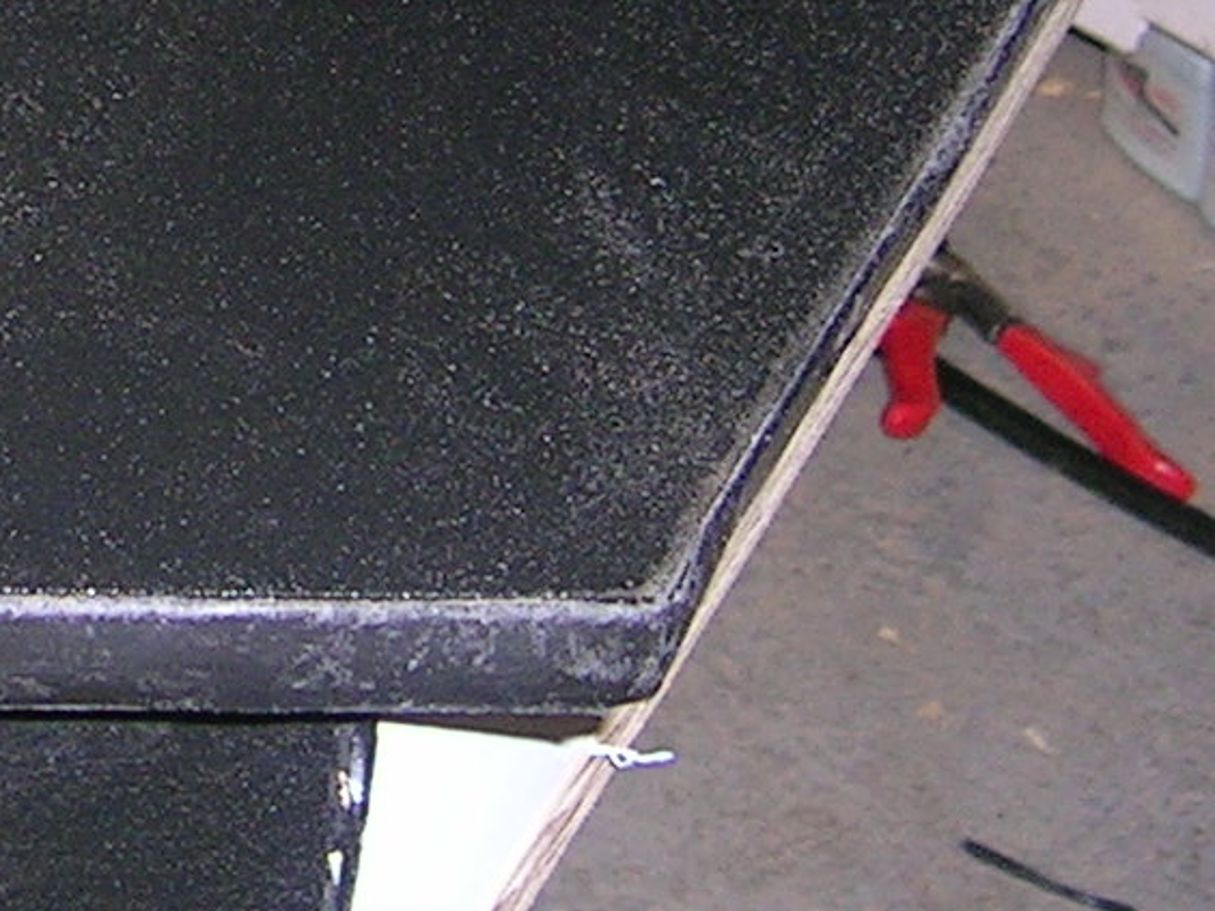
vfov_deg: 11.6
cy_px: -4
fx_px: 4458
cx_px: -129
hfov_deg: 15.1
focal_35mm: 127
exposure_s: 1/60.1
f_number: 2.8
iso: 82
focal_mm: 5.4
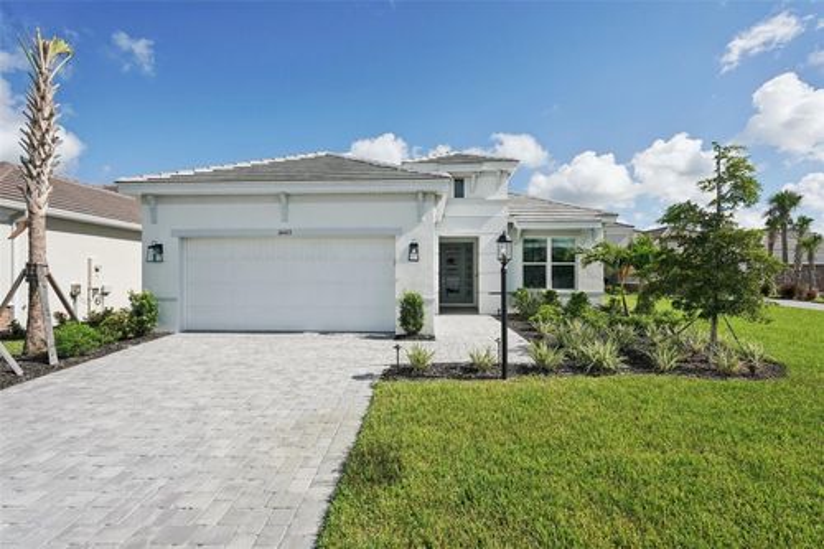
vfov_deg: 73.7
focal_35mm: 16
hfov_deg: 96.8
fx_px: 366
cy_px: 274
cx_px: 412
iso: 400
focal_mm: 16
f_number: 8
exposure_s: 1/1600
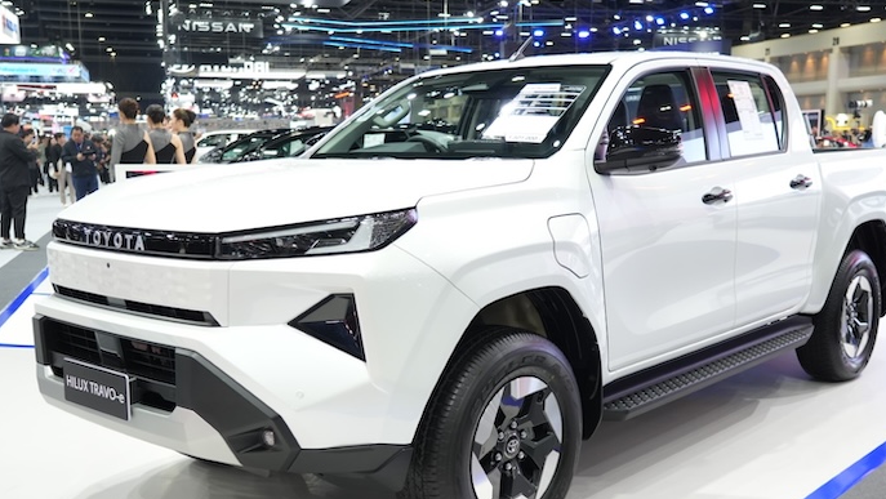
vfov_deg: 30.4
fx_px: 917
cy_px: 271
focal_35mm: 39
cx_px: 491
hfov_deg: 51.5
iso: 1250
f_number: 4
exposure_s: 1/160
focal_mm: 32
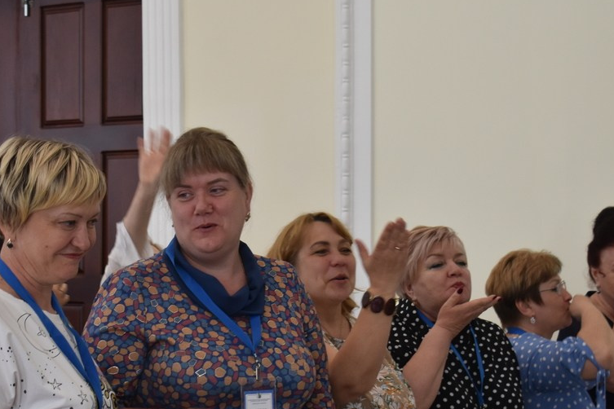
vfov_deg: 13.4
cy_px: 299
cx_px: 232
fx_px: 1740
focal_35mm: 102
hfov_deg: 20.0
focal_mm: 40
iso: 500
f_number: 4.8
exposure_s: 1/60
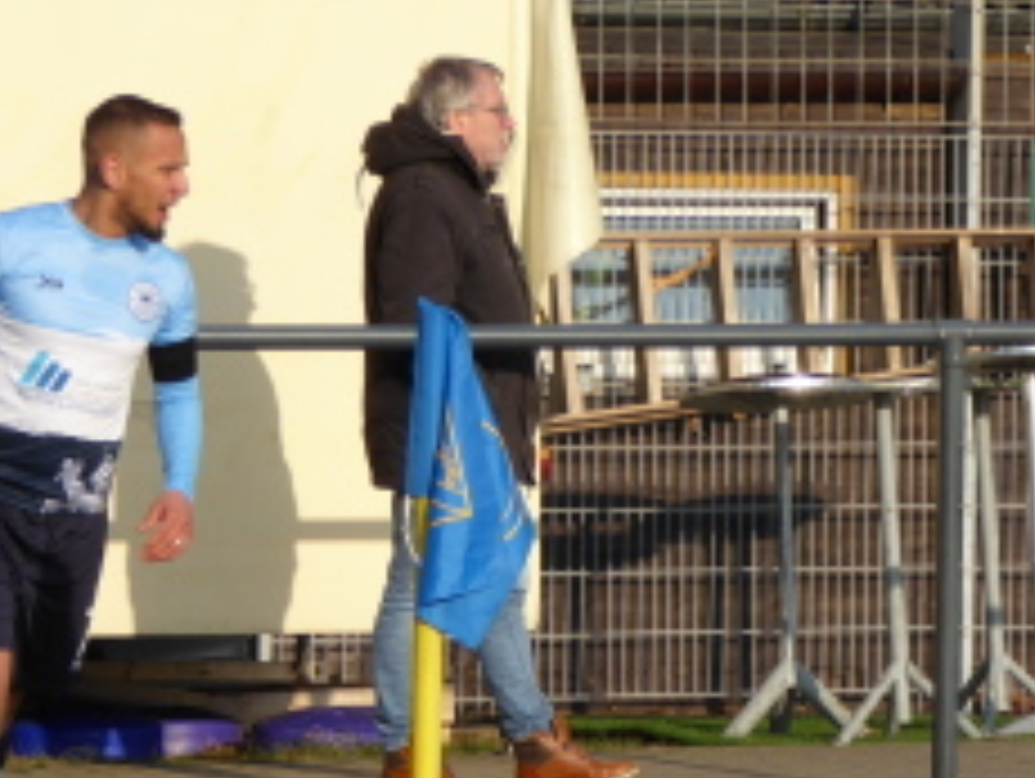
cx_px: 666
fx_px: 6196
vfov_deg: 7.2
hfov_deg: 9.5
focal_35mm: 207
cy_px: 594
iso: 80
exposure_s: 1/320
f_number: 5.1
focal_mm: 19
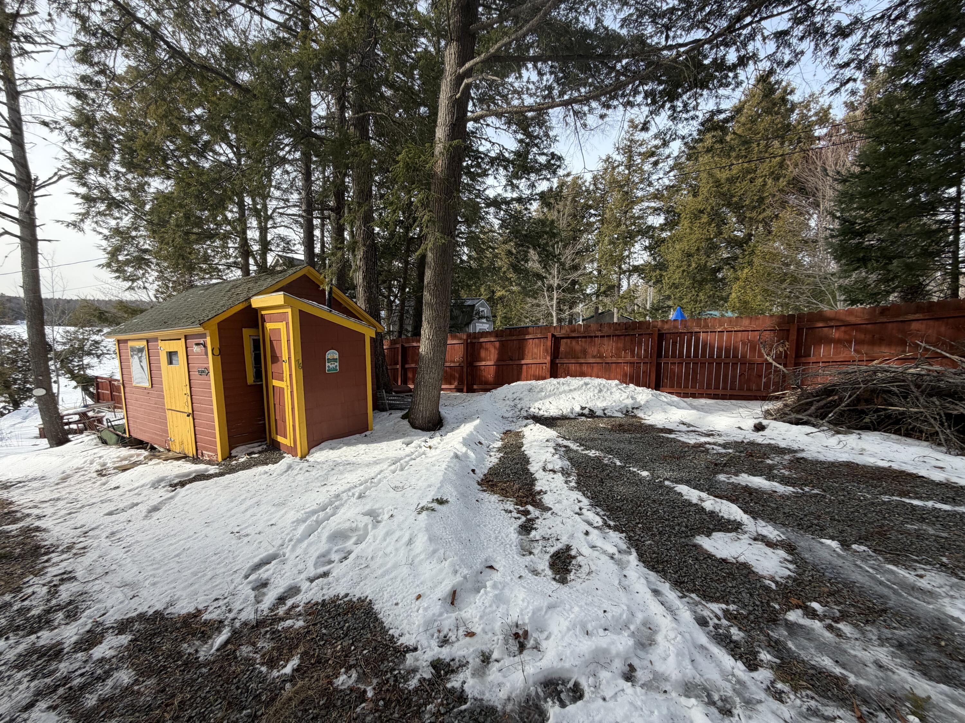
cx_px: 482
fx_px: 390
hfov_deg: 102.1
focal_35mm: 14
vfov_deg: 85.7
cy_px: 362
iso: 40
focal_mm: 2.22
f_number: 2.2
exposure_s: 1/510
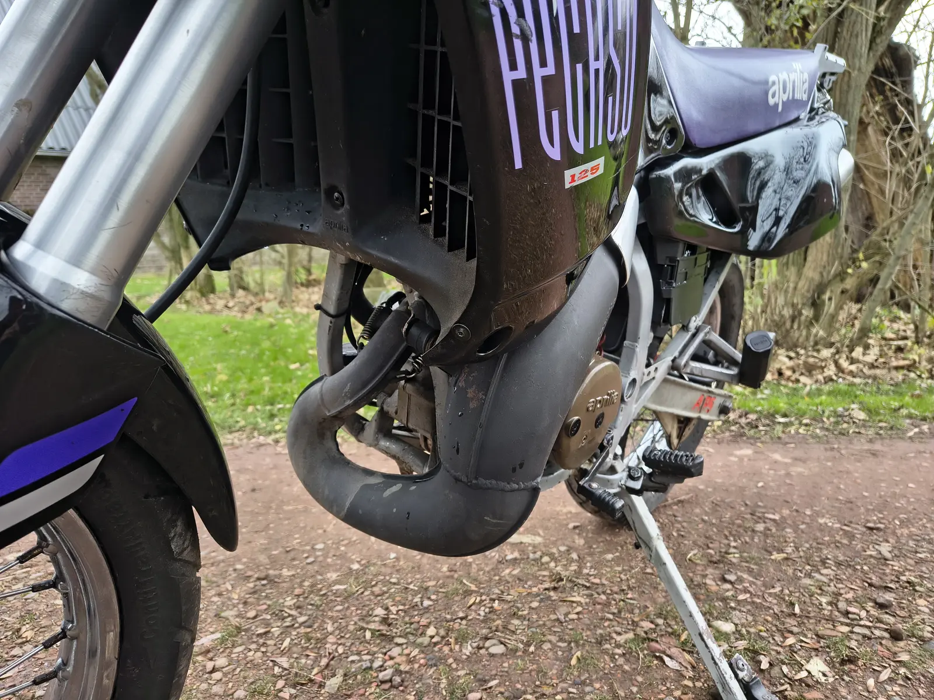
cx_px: 467
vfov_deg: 56.8
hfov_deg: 71.6
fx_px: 648
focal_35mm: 24
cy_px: 350
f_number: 1.8
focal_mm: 5.56
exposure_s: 1/100
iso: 173
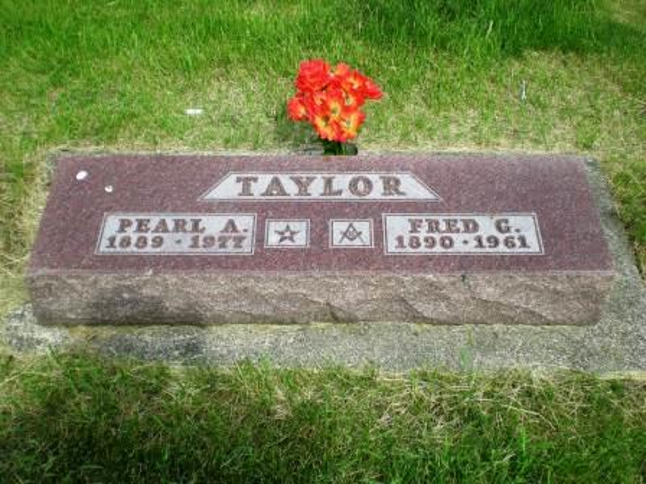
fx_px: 821
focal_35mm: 44
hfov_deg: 42.9
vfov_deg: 32.9
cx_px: 323
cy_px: 242
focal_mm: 7.4
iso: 50
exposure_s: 1/154
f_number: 4.9
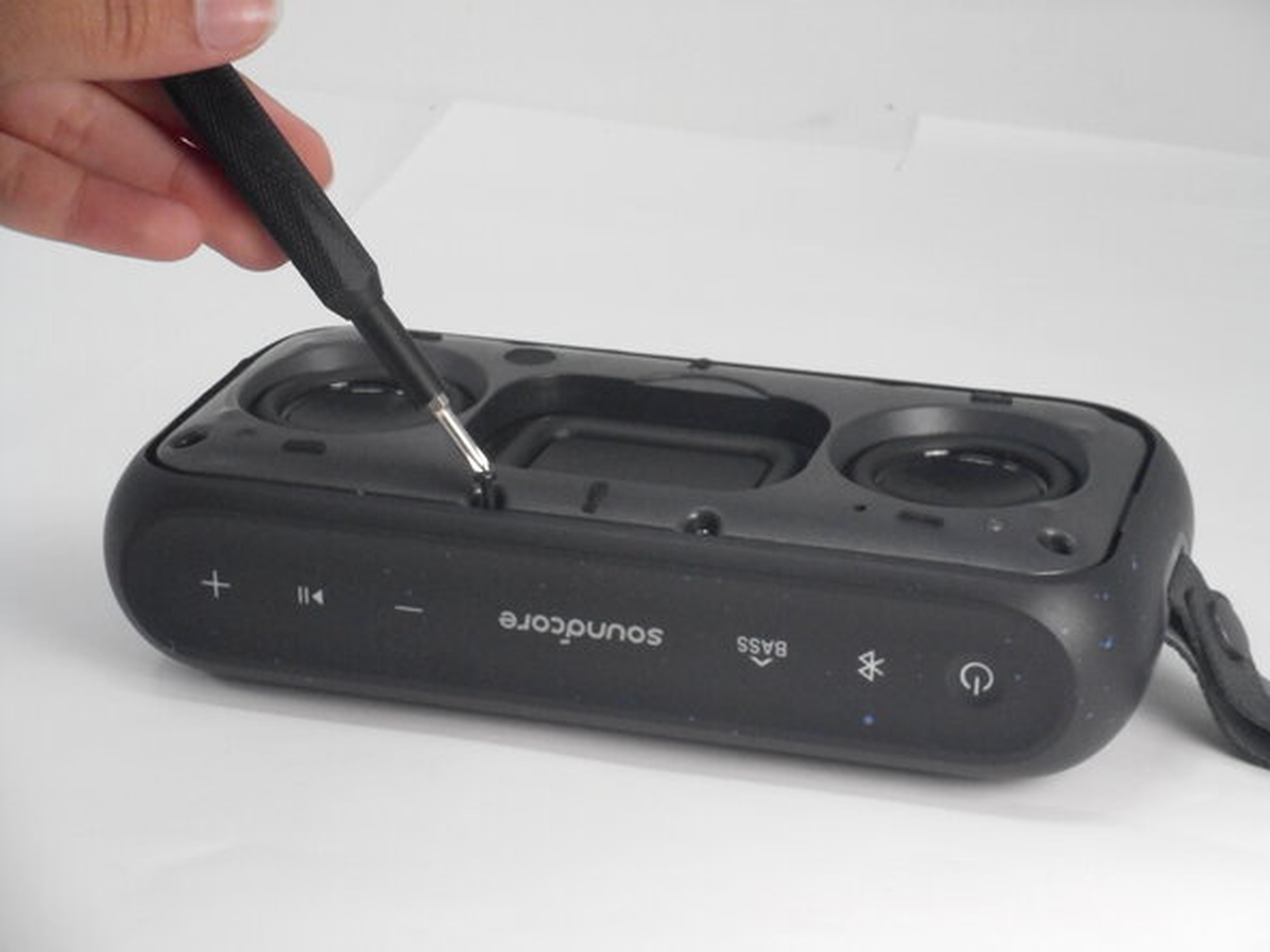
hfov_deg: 22.0
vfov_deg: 16.6
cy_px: 476
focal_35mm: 89
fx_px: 3265
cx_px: 635
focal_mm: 15.9
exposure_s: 1/250
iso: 800
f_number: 5.6
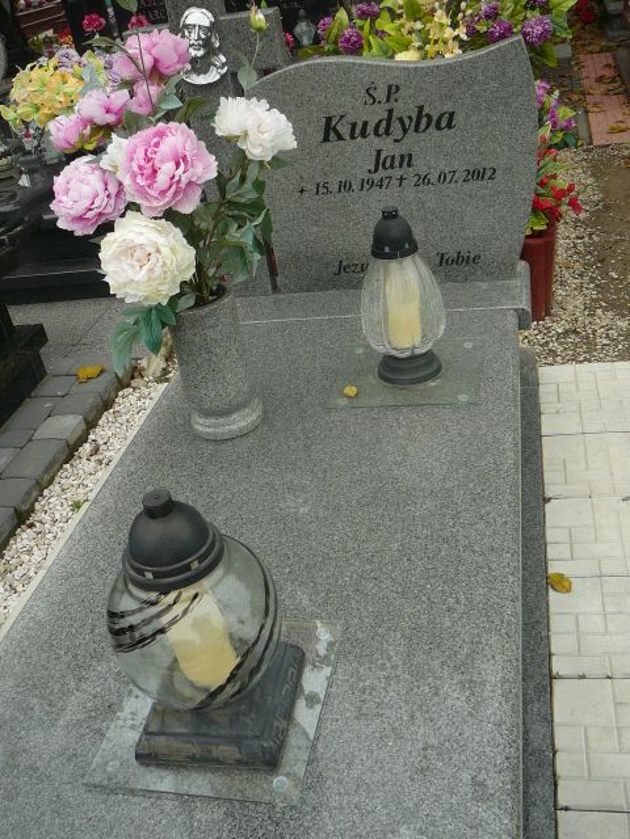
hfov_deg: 40.7
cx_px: 315
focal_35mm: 35
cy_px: 420
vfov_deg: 52.6
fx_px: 849
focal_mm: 5.2
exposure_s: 1/100
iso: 80
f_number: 2.8
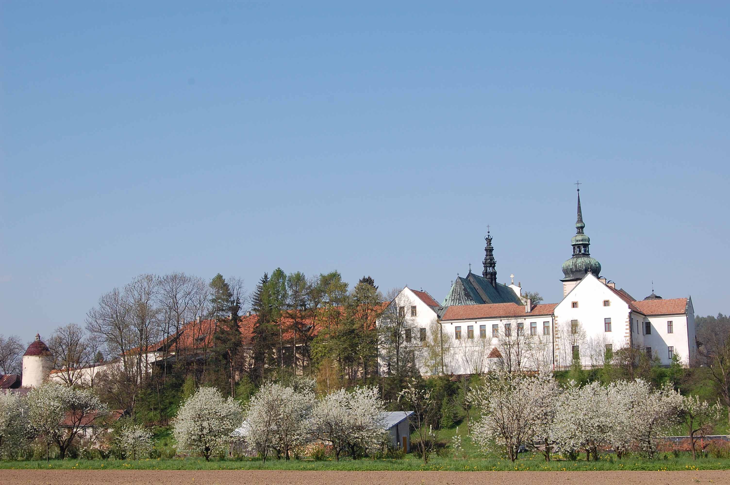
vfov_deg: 22.6
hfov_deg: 33.4
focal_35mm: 60
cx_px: 365
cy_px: 242
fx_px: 1216
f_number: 10
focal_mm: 40
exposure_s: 1/250
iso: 200
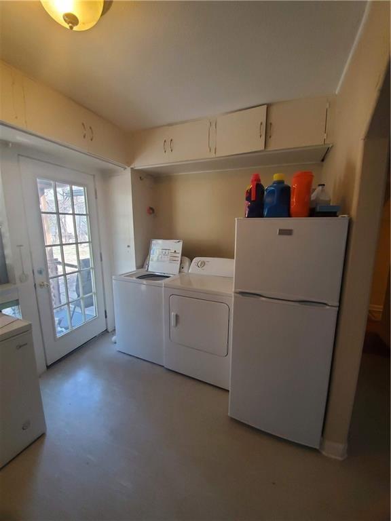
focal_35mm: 13
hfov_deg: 89.9
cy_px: 260
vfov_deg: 106.2
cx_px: 196
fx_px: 196
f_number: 2.2
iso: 320
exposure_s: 1/60
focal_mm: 1.8
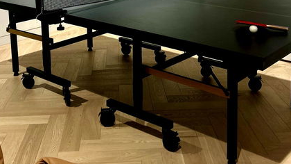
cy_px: -15
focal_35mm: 54
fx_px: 417
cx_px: 132
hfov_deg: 38.5
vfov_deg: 21.1
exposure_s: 1/50
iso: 160
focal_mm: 5.7
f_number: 1.5
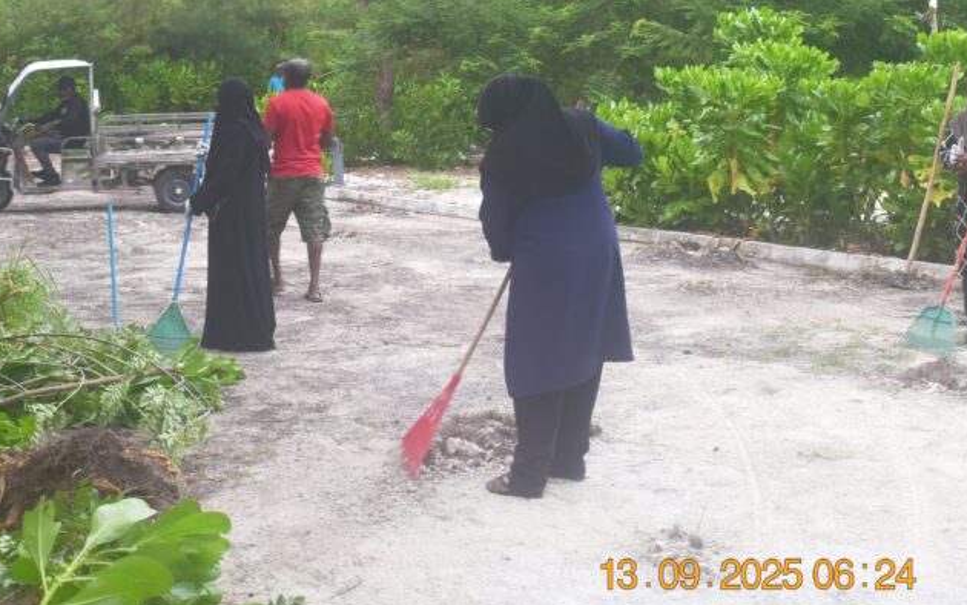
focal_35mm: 55
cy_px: 163
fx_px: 1450
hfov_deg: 36.6
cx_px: 332
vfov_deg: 23.4
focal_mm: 24
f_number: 7.1
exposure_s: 1/40
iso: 400
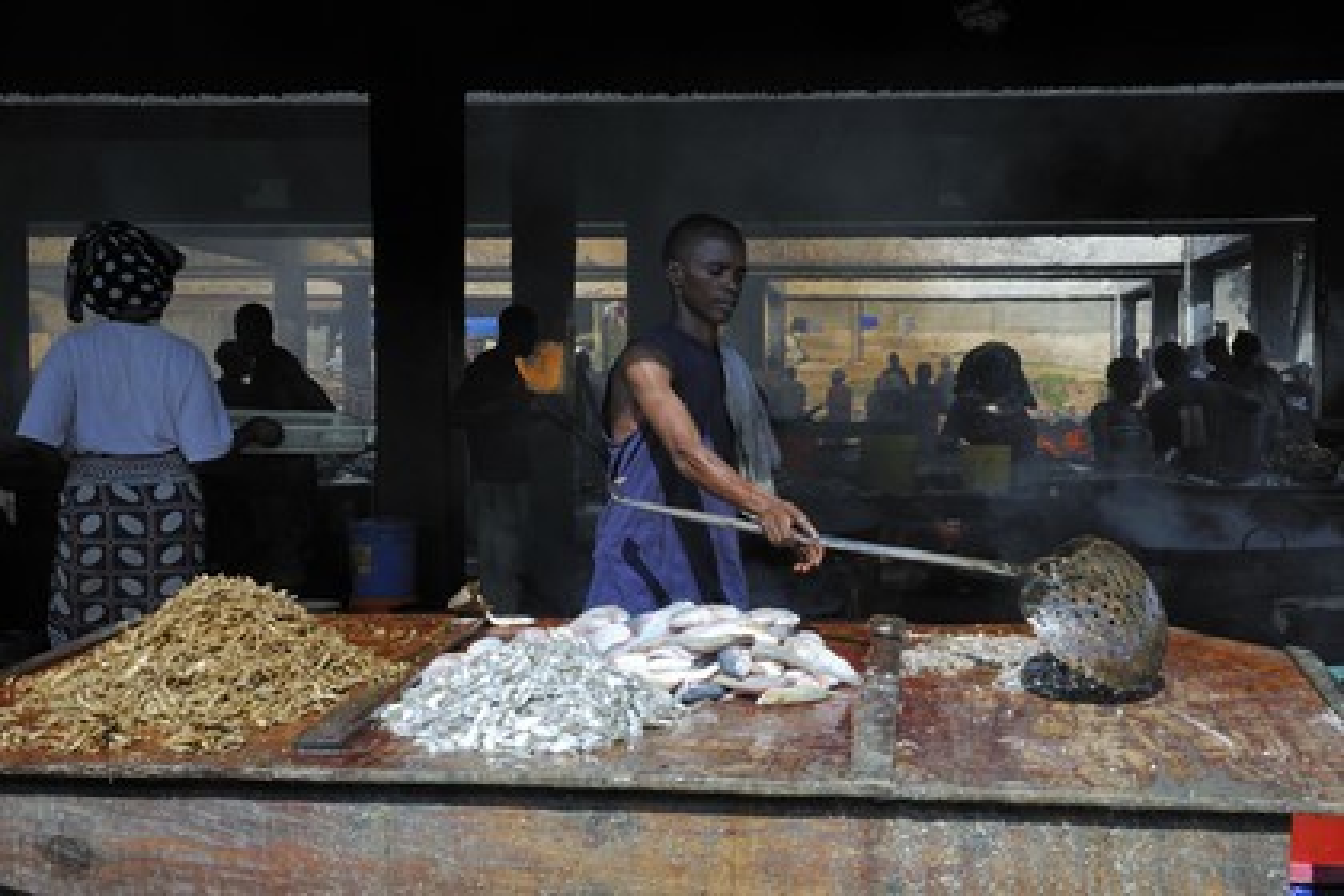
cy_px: 448
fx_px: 1568
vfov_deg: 31.9
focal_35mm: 42
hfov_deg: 46.4
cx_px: 672
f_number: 18
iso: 400
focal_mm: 42
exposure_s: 1/160
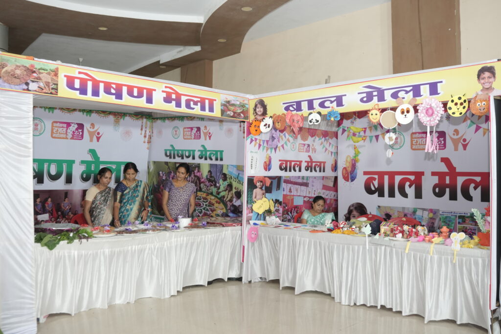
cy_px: 167
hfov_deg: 54.4
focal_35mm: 35
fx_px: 487
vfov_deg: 37.9
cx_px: 250
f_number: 2.8
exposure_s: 1/160
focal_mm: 35
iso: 1250
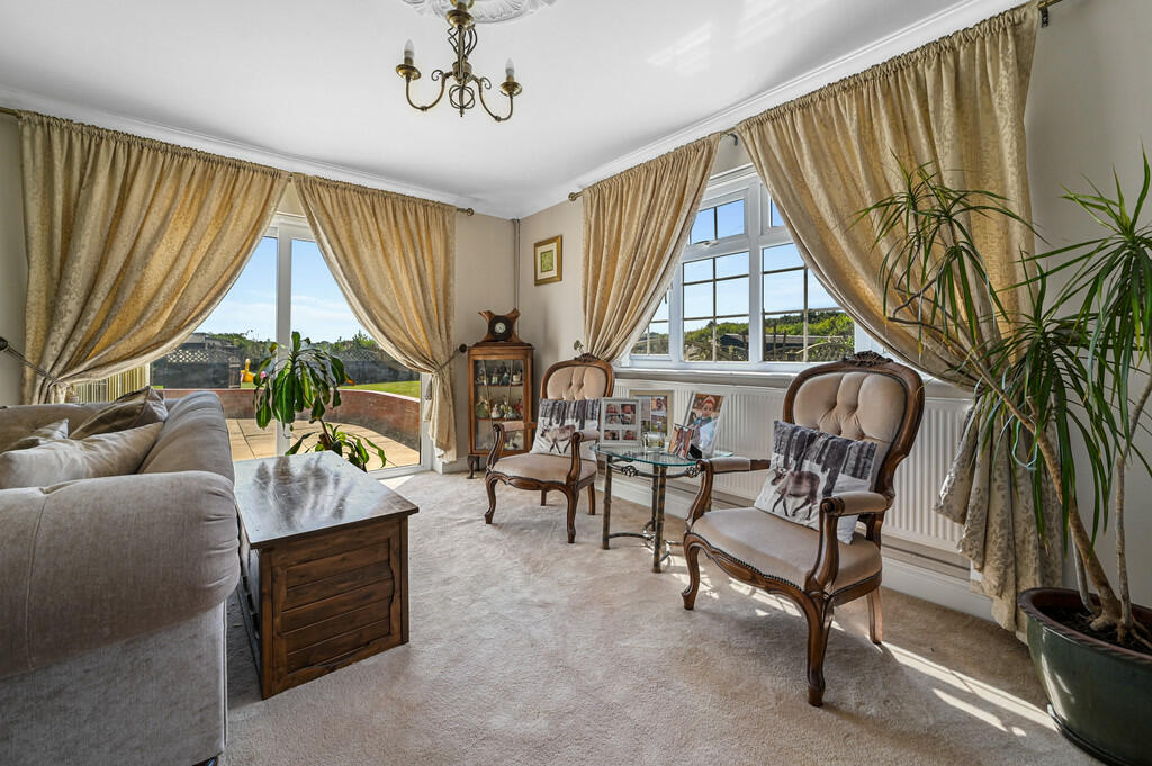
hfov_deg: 104.3
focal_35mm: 14
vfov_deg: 81.1
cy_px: 383
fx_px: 448
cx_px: 576
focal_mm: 14
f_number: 8
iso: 400
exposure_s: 1/25
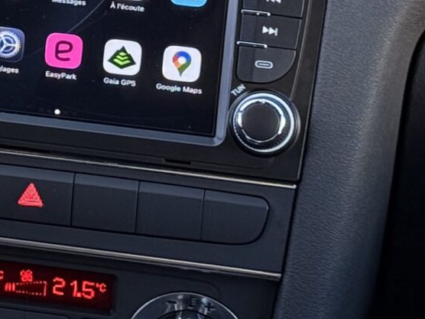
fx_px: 2713
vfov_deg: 6.6
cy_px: -155
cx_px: -351
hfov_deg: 8.6
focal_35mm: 221
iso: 100
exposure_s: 1/101
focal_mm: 6.76
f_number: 1.78
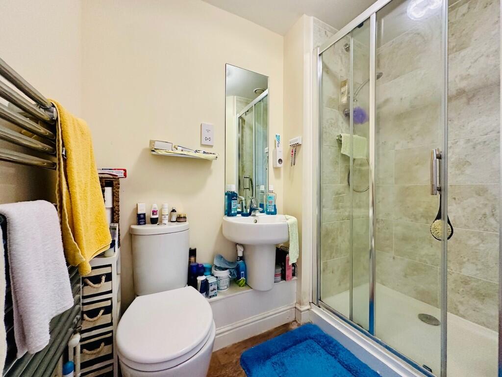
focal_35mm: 14
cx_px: 251
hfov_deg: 102.1
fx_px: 203
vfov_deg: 85.7
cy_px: 188
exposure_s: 1/50
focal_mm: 2.22
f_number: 2.2
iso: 320
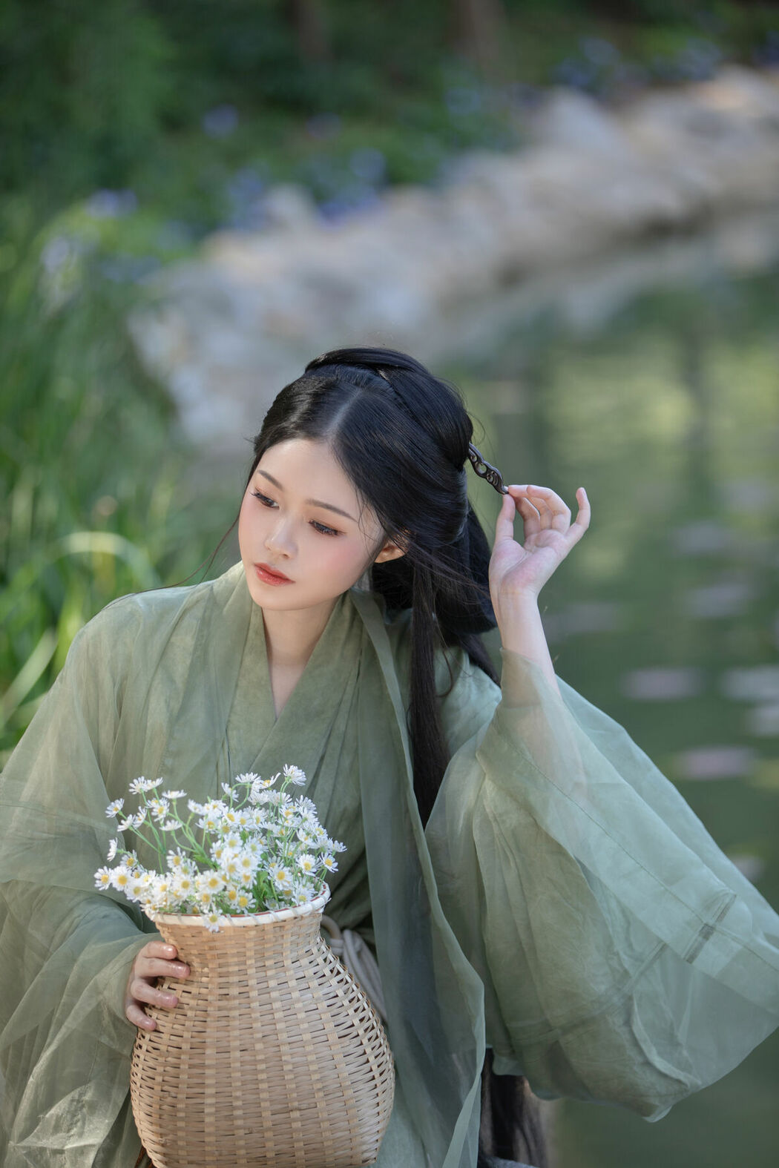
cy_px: 584
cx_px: 390
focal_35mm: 119
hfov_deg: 11.5
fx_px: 3862
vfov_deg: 17.2
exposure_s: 1/200
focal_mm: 120
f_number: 2.8
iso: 125
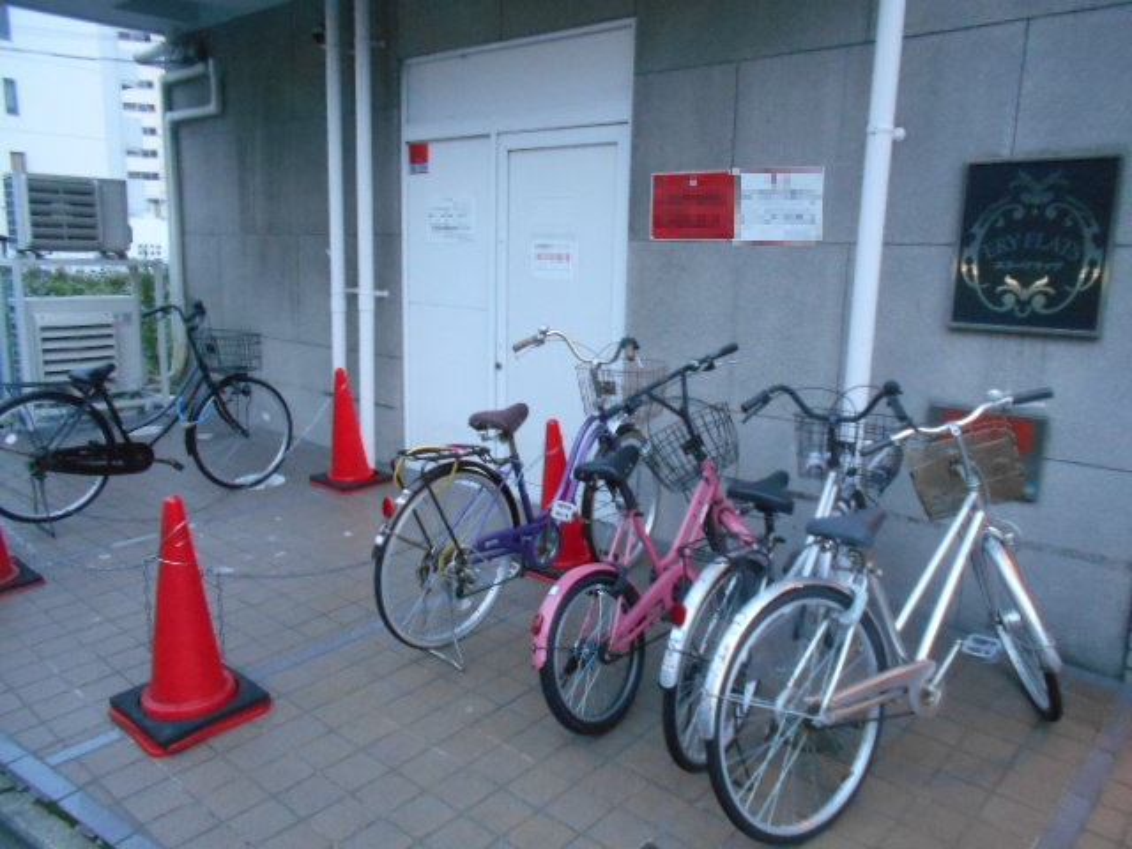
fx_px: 850
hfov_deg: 67.3
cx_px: 566
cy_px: 424
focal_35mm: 26
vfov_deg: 53.1
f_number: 3.2
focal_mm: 4.6
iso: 800
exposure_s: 1/25
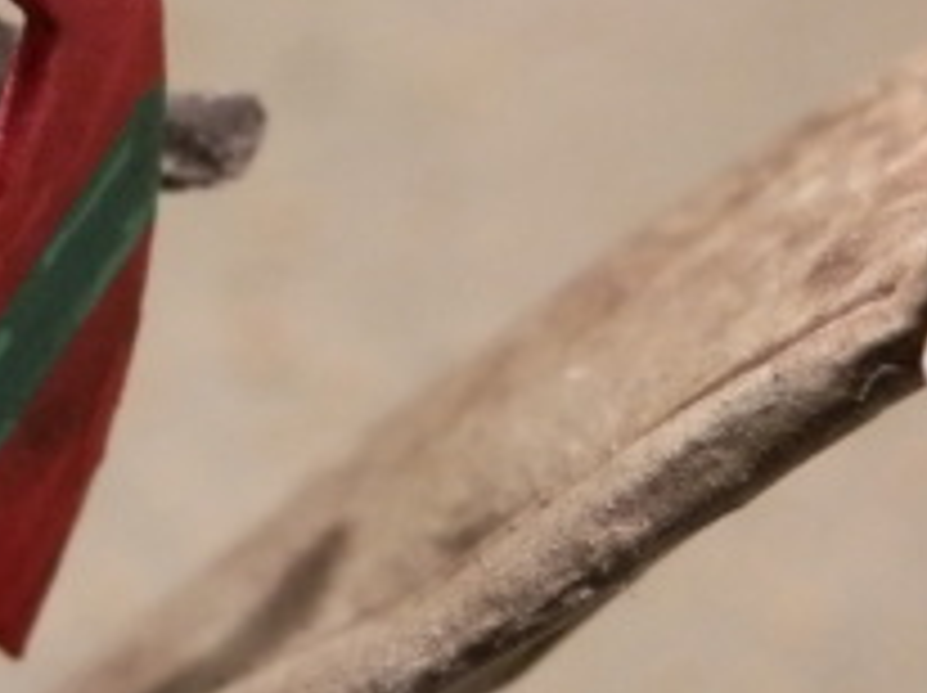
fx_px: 4253
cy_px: 238
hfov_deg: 12.3
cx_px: 36
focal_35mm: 159
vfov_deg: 9.3
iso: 400
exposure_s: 1/40
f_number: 3.7
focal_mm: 10.99
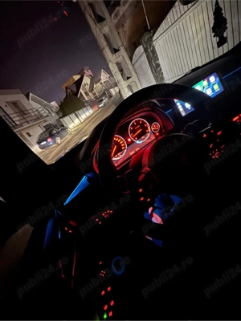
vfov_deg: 102.1
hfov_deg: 85.7
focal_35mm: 14
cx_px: 120
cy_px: 160
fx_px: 130
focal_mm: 2.22
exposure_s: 1/4
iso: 2500
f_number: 2.2
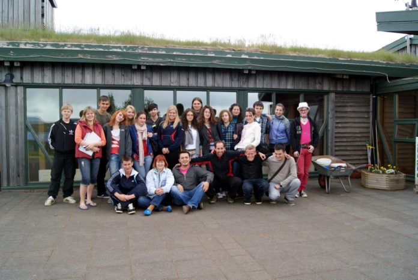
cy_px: 140
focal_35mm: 30
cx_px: 209
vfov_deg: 43.7
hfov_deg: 61.9
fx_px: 349
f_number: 7.1
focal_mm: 20
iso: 100
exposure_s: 1/60
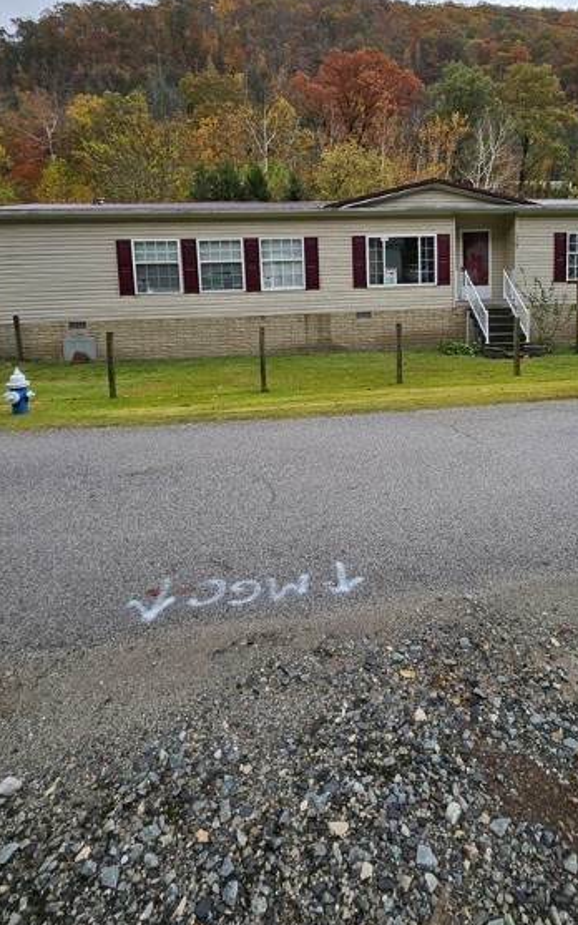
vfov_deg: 85.8
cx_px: 357
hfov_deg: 61.5
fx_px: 479
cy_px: 330
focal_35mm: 19
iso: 32
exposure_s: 1/453
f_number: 2.2
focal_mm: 1.7
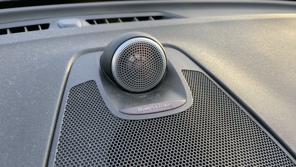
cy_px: 76
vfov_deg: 40.1
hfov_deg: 66.1
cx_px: 149
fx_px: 228
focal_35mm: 29
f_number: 1.6
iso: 40
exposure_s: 1/121
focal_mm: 4.2
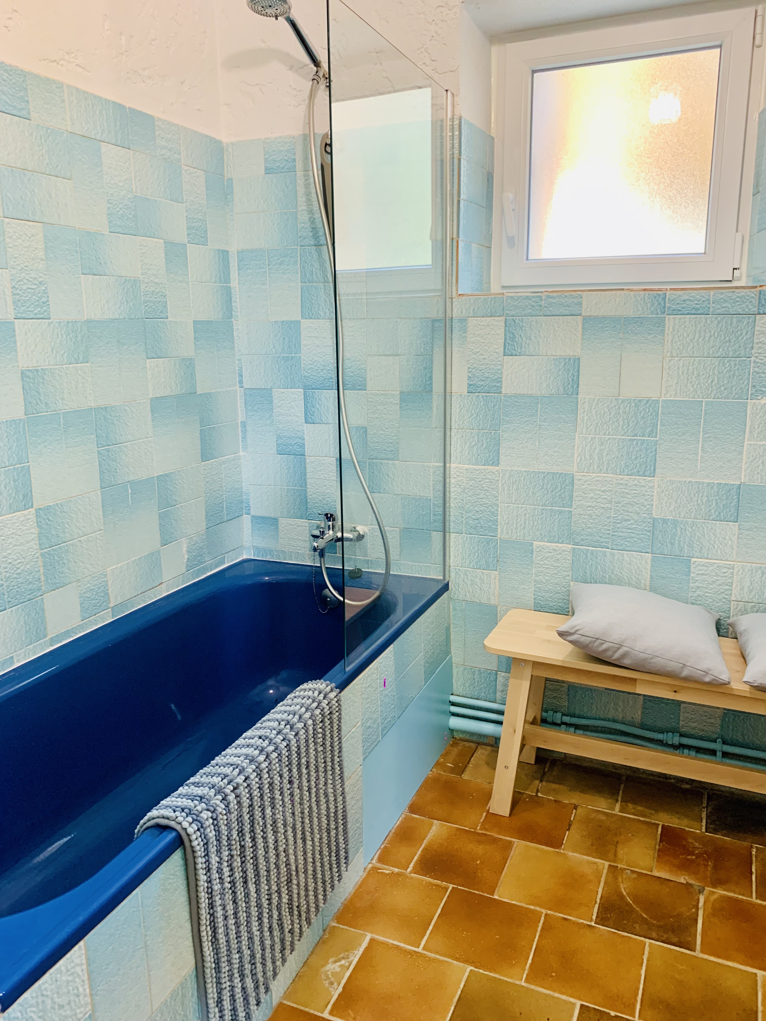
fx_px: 767
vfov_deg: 67.3
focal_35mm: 26
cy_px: 510
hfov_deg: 53.1
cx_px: 383
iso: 160
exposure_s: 1/50
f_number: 1.8
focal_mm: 4.25
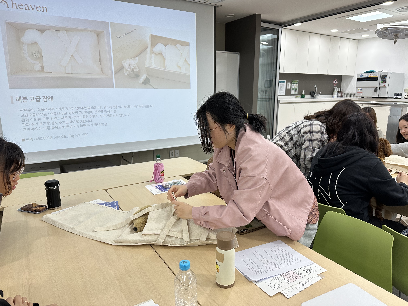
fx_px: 283
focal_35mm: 24
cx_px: 204
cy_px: 153
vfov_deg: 56.8
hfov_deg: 71.6
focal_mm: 6.86
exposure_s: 1/120
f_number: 1.78
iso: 125
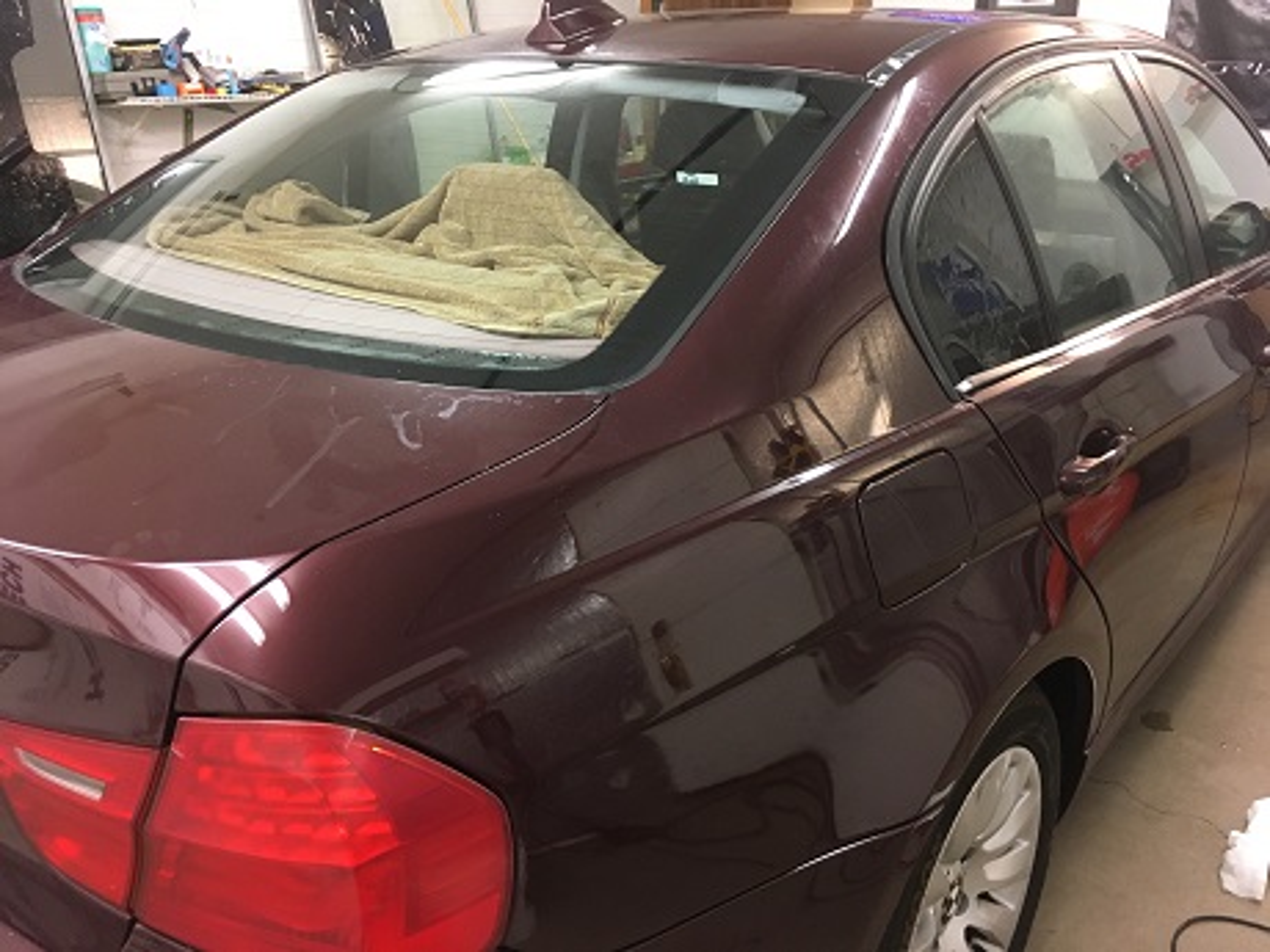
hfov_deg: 61.7
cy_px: 476
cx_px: 635
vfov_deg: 48.2
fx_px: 1064
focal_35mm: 29
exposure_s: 1/30
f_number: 2.2
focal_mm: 4.15
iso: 160
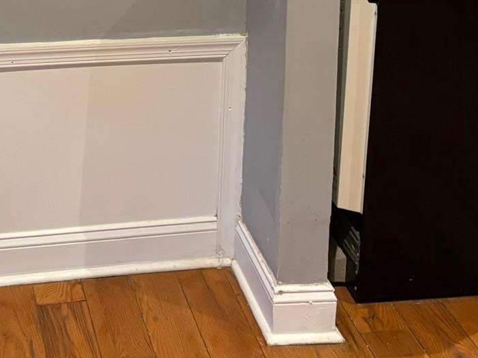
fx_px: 1049
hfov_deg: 25.0
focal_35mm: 76
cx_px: 60
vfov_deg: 17.7
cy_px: -149
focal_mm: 5.96
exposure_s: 1/40
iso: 400
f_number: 1.6
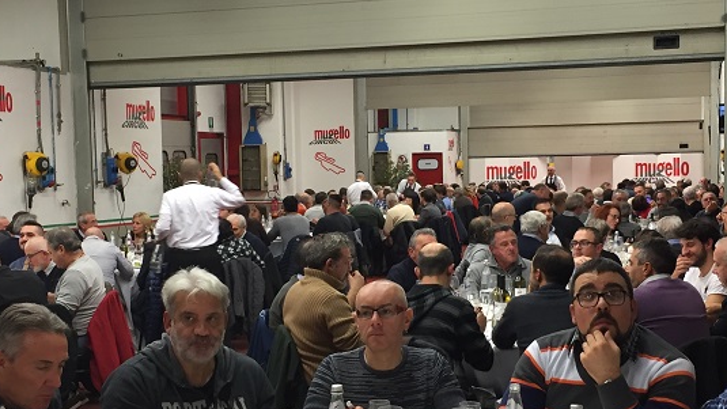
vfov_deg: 20.4
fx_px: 1137
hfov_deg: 35.4
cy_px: 248
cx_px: 355
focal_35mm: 59
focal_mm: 4.15
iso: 100
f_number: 2.2
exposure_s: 1/33
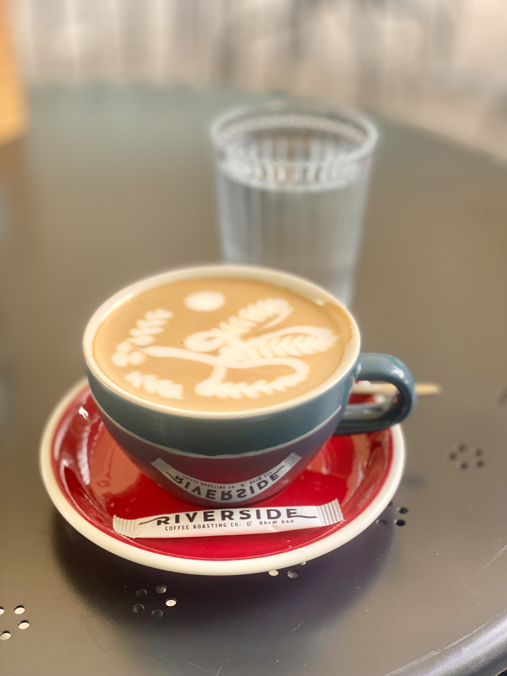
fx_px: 1015
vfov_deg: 36.8
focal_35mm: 52
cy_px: 338
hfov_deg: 28.0
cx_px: 254
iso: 100
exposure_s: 1/122
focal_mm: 6
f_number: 2
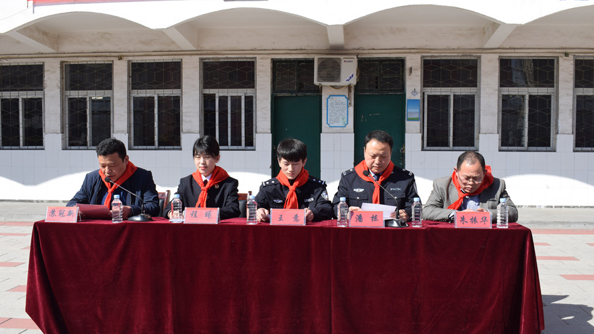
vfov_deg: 31.2
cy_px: 182
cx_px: 298
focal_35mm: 38
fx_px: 598
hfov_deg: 52.8
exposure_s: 1/320
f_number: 9
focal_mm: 24
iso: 200
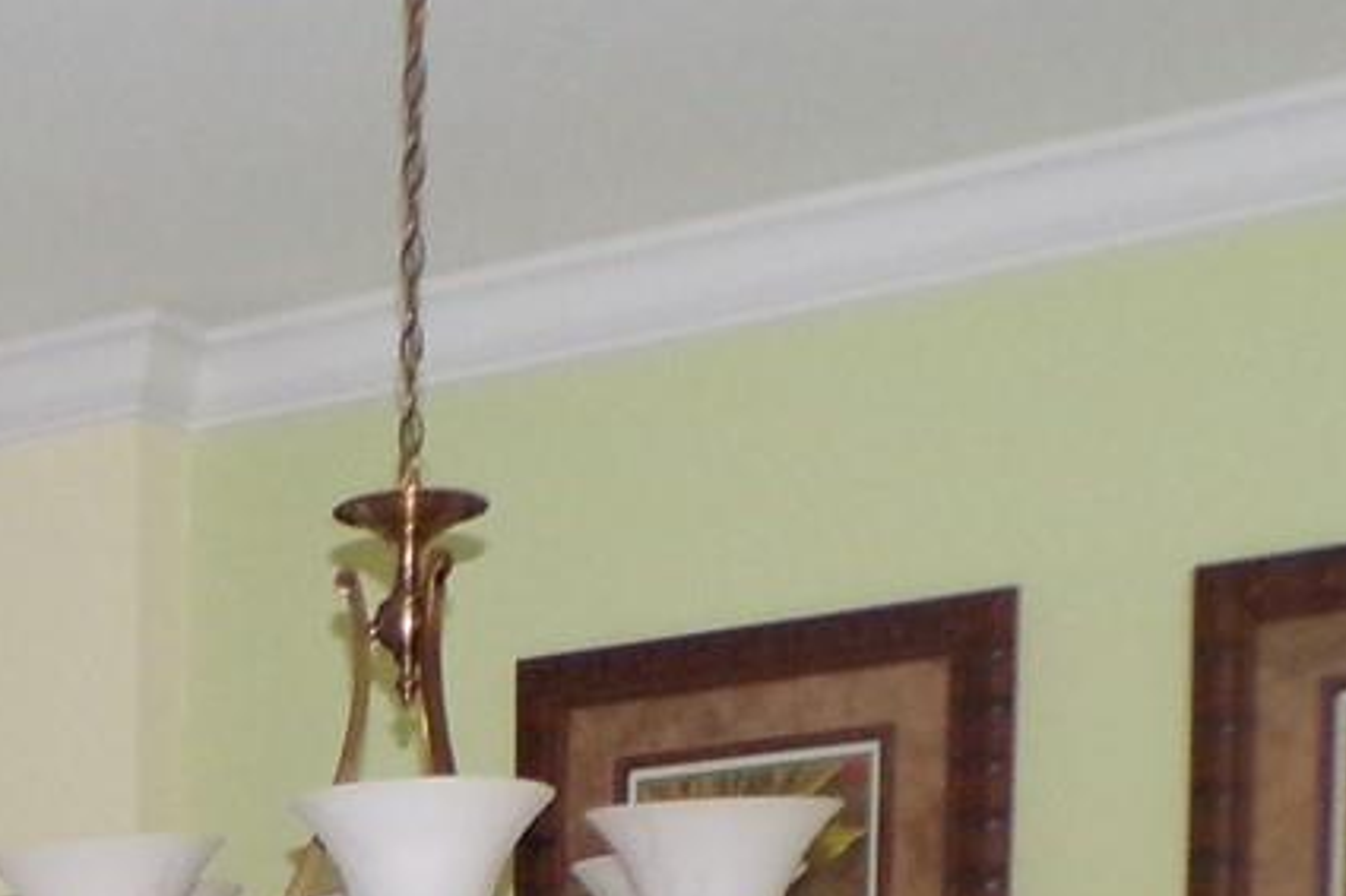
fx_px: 3513
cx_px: -174
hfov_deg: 20.6
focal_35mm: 94
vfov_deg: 13.0
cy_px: 1669
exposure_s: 1/60
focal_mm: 4.3
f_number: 3
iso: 320
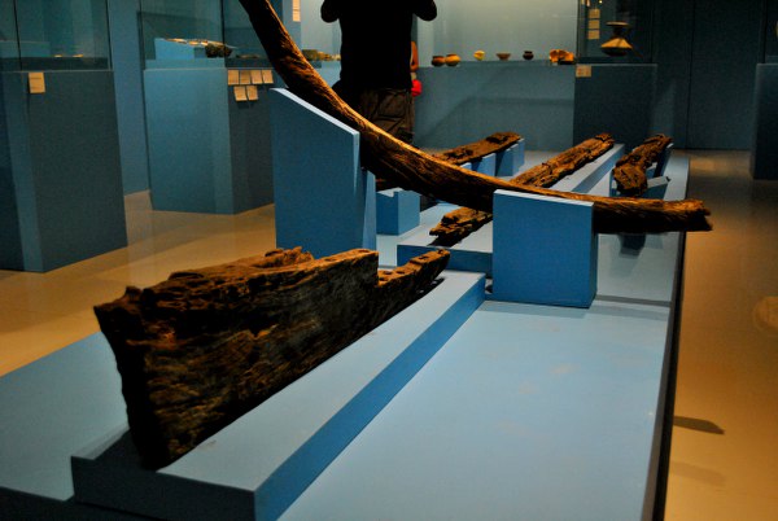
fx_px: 779
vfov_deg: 37.0
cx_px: 389
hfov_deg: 53.1
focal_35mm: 36
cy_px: 260
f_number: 4
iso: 800
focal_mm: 24
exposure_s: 1/30
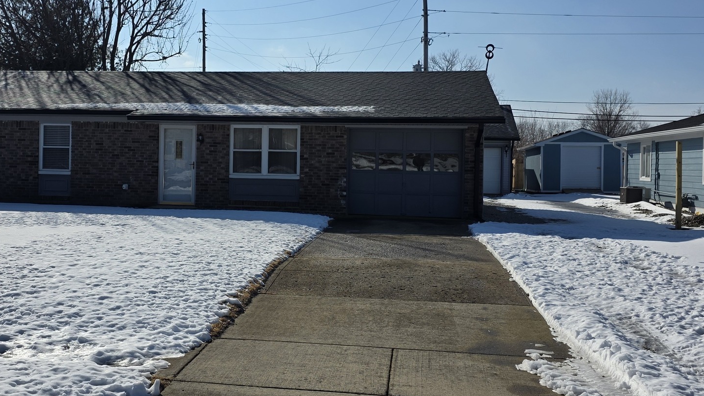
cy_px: 174
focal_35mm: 40
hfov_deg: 50.3
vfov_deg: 29.7
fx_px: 747
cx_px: 298
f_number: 1.7
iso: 40
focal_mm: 6.3
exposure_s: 1/7944
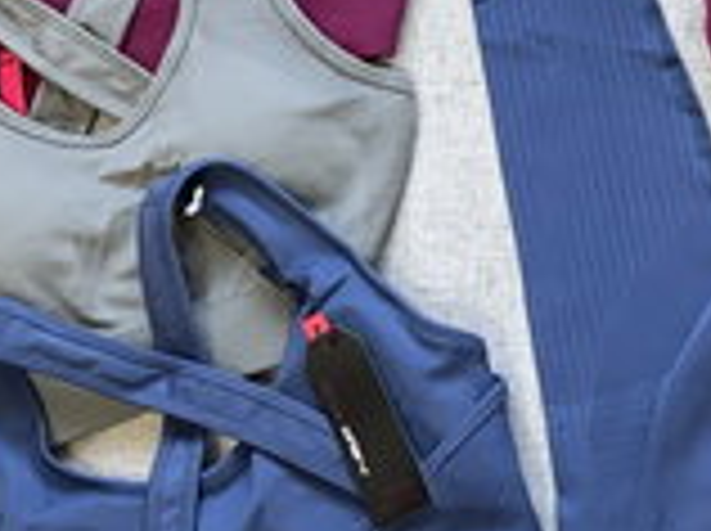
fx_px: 2707
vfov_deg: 11.2
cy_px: 180
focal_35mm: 132
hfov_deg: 14.7
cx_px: 711
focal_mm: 6
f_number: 2
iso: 250
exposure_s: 1/78
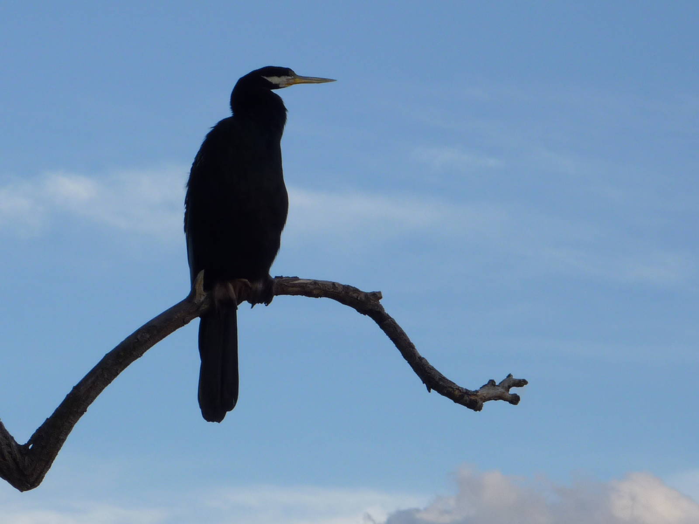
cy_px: 262
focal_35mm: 214
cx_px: 350
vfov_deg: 6.9
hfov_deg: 9.2
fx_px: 4321
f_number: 4.4
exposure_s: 1/250
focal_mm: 19.5
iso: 80
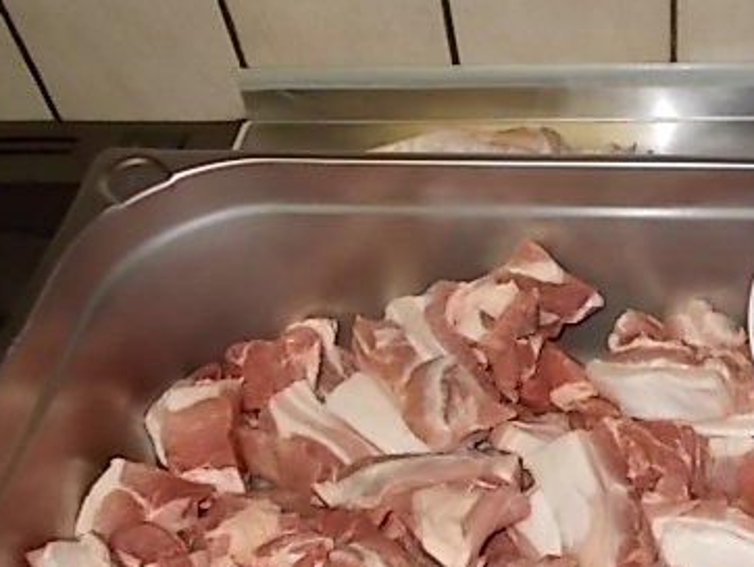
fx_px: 1155
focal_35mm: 53
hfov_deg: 34.6
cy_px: 429
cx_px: 644
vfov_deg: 27.2
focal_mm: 5.3
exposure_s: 1/25
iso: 200
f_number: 3.4
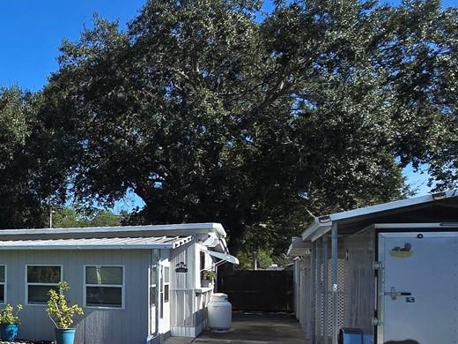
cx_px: -42
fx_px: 529
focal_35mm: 40
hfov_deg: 38.8
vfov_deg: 35.1
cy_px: 262
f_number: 2.2
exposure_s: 1/2500
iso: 50
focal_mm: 2.2
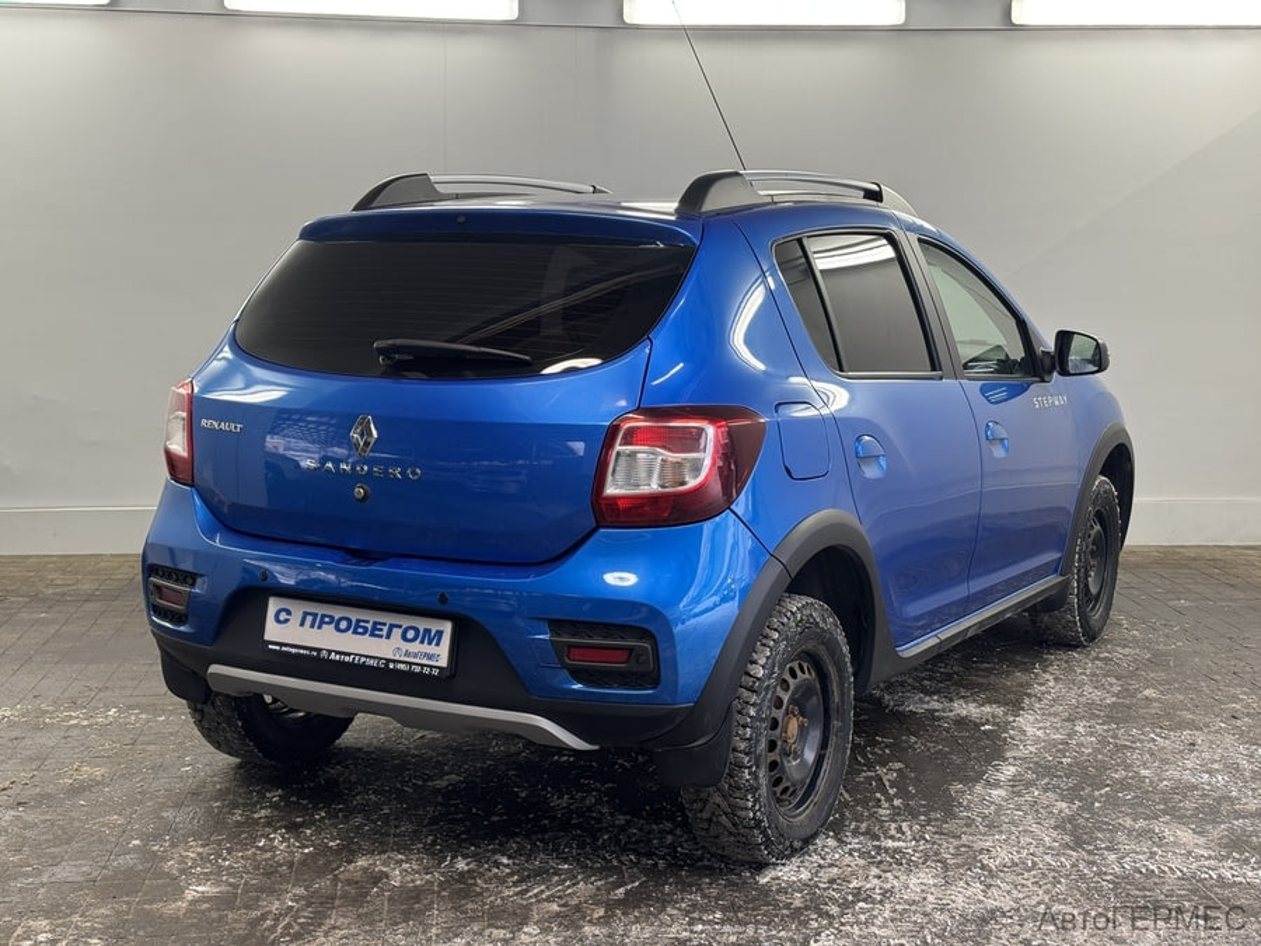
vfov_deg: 30.3
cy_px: 473
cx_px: 630
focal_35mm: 48
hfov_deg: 39.7
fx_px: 1749
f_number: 1.78
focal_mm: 6.76
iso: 80
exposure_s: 1/100
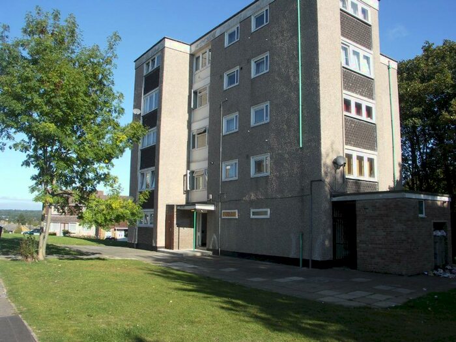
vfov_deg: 48.2
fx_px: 382
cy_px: 171
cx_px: 228
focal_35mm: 29
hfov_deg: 61.7
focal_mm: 7.5
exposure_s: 1/250
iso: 100
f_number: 6.3
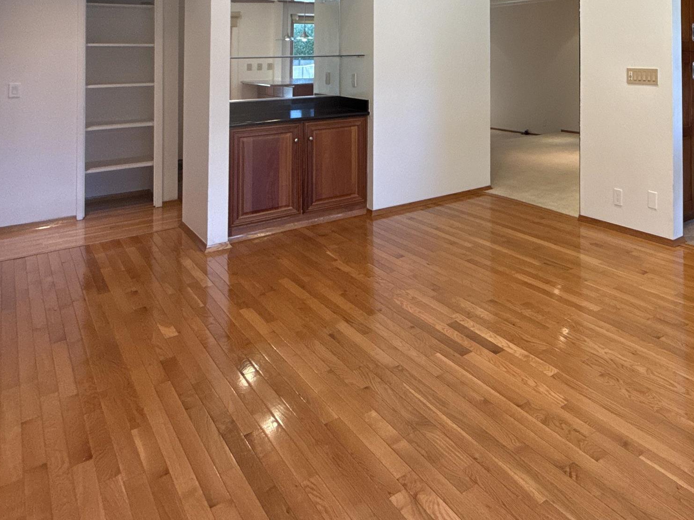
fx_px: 581
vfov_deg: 43.3
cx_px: 588
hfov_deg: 55.7
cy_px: 35
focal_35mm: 29
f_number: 2.2
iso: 160
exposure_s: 1/120
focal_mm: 2.22
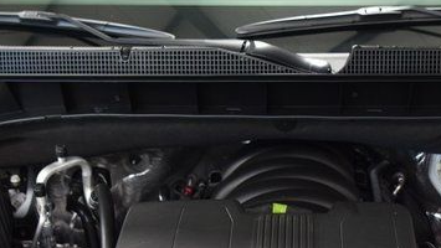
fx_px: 795
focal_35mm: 68
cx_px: 298
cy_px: 260
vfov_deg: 17.3
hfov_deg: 30.7
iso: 1600
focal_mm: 24
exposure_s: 1/60
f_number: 2.8
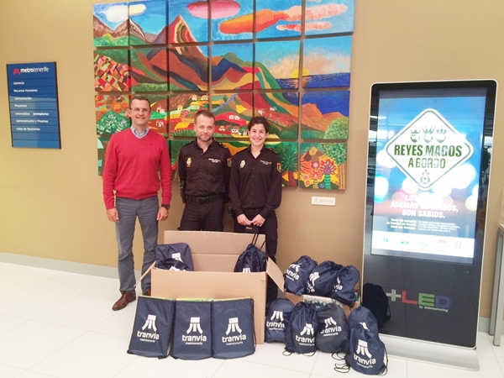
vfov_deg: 48.2
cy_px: 189
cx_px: 252
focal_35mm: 29
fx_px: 422
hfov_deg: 61.7
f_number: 2.2
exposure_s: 1/33
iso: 100
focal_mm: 4.15
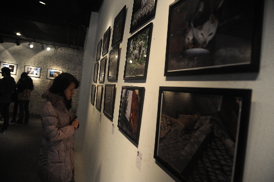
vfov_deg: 53.1
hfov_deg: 73.8
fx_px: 183
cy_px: 91
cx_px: 137
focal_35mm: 24
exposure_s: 1/160
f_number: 4
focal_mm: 24
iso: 1600
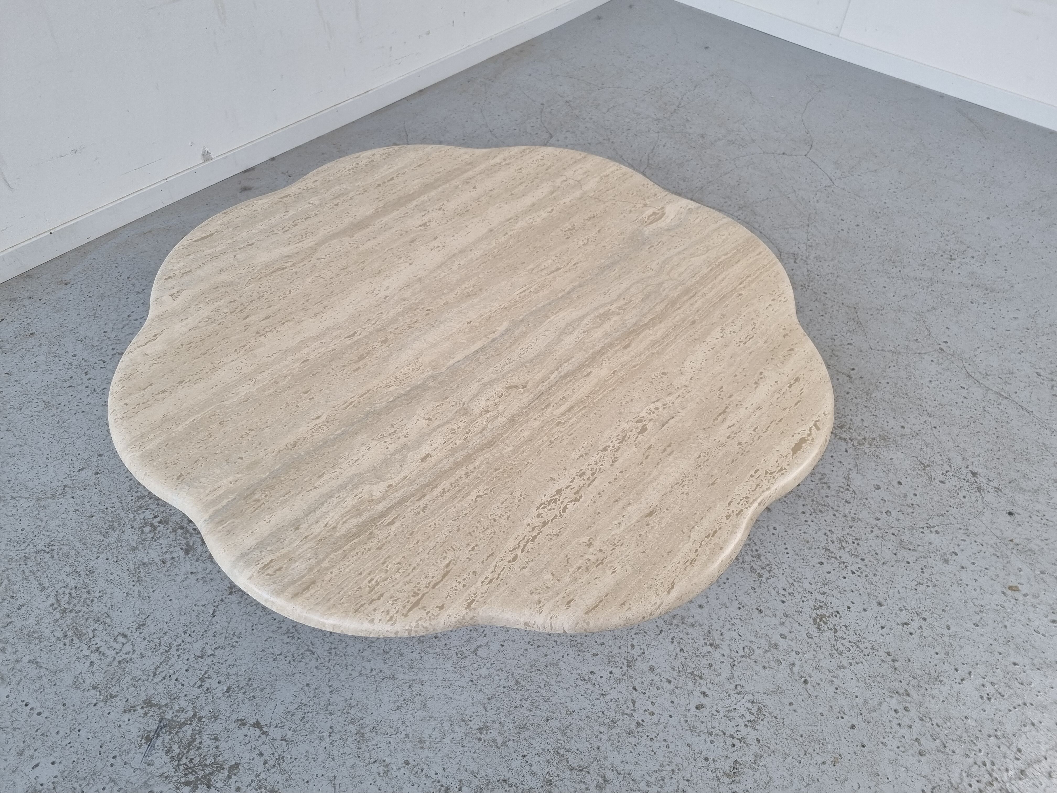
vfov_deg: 53.1
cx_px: 528
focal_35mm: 26
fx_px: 794
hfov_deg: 67.3
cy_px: 396
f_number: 1.8
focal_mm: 5.4
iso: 50
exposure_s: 1/126
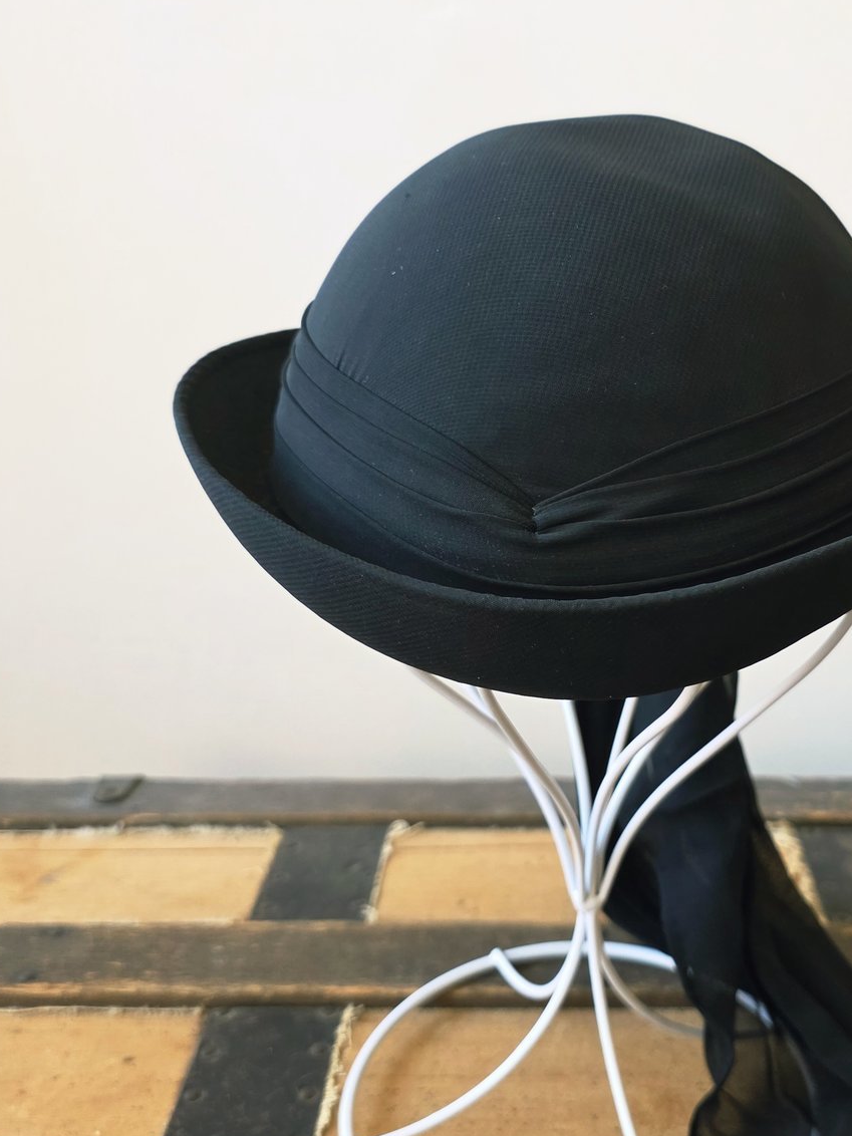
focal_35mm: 39
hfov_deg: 36.3
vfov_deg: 47.8
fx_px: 1280
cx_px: 596
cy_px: 519
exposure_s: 1/120
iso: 320
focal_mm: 6.3
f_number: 1.7
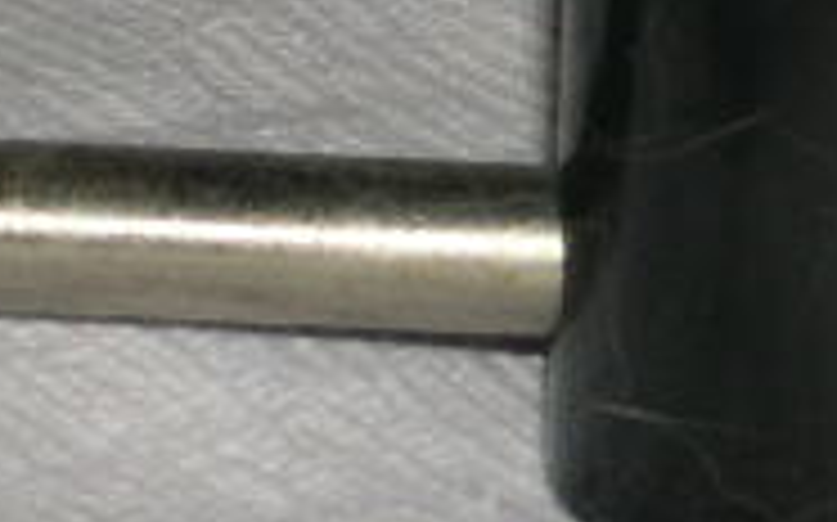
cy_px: 135
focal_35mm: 373
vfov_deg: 3.5
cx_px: 936
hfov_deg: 5.6
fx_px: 8503
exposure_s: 1/60
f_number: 13
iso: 100
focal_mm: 21.6
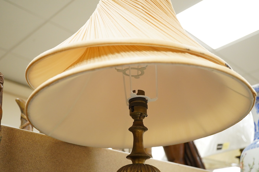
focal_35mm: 45
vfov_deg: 29.9
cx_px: 130
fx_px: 324
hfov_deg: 43.6
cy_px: 86
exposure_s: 1/200
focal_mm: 30
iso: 2000
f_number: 3.5
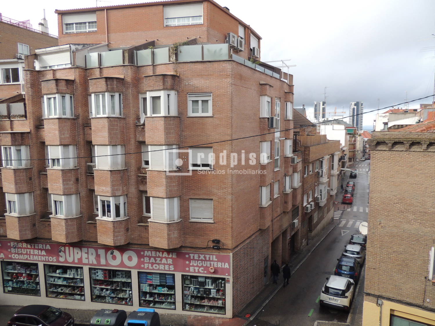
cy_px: 163
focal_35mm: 24
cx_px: 218
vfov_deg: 56.8
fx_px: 302
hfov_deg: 71.6
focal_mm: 4.3
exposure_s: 1/400
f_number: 3
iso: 100
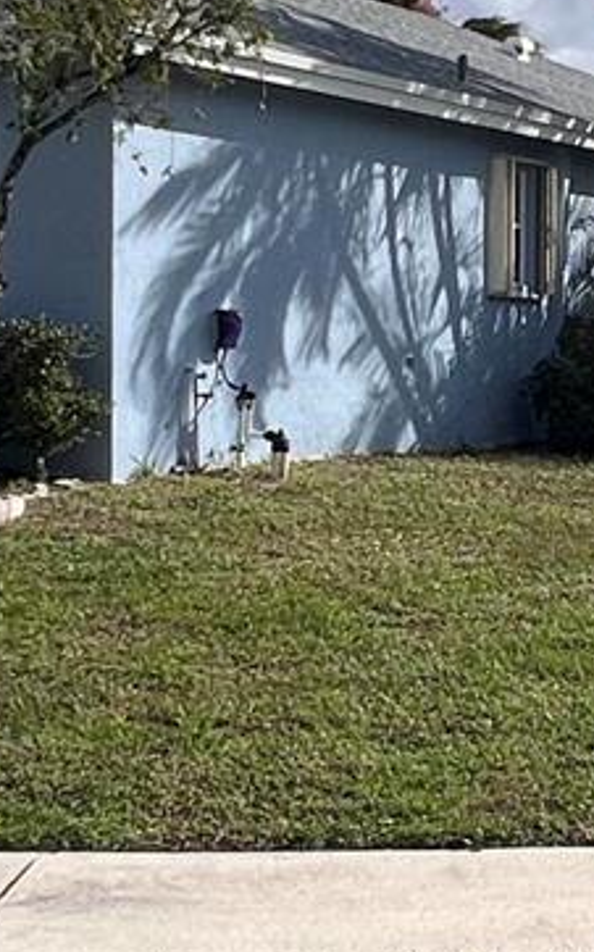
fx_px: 2022
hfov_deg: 16.6
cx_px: 465
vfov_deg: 26.5
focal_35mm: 78
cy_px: 421
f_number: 1.8
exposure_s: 1/2137
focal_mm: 1.57
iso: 32
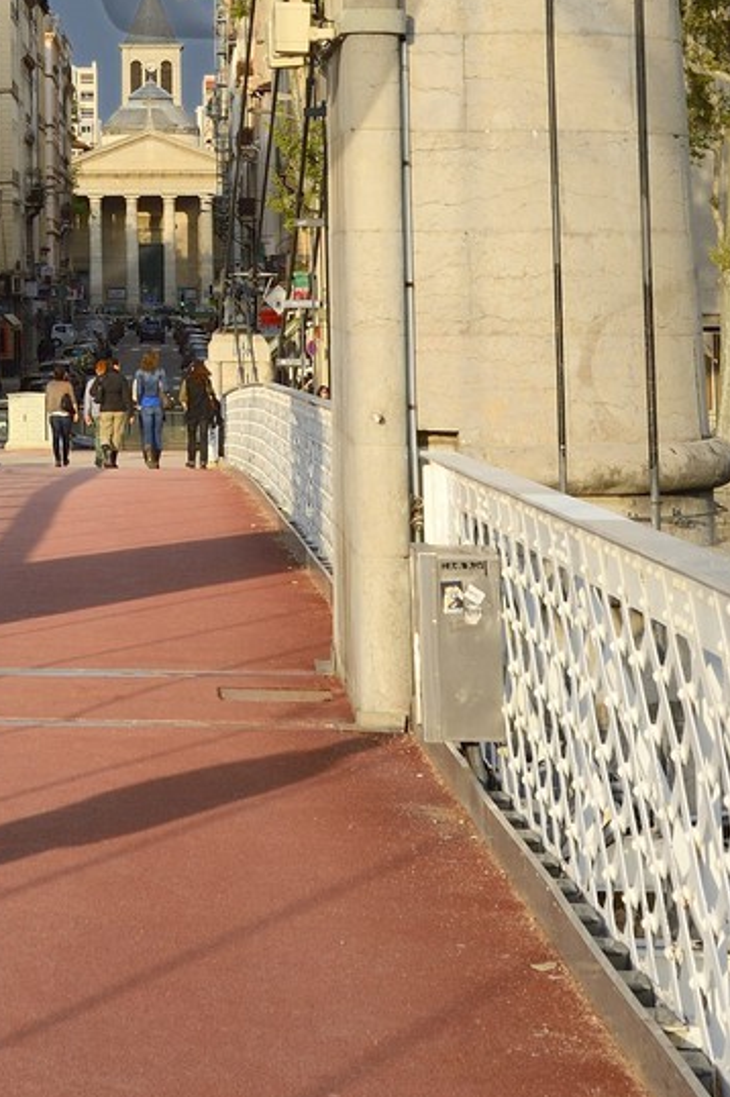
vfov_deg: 16.5
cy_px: -210
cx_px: -184
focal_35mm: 119
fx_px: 3624
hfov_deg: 11.2
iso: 200
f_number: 9
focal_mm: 40
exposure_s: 1/250
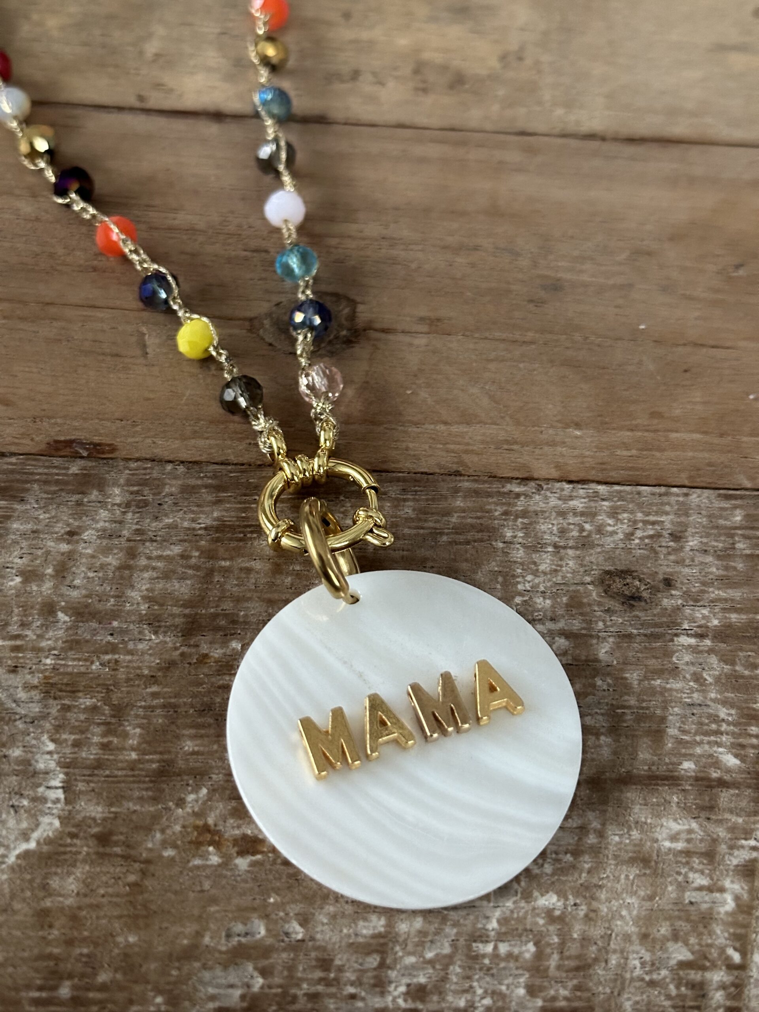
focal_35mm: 48
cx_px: 380
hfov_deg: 30.3
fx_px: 1403
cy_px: 506
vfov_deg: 39.7
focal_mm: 6.86
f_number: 1.78
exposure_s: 1/33
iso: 500
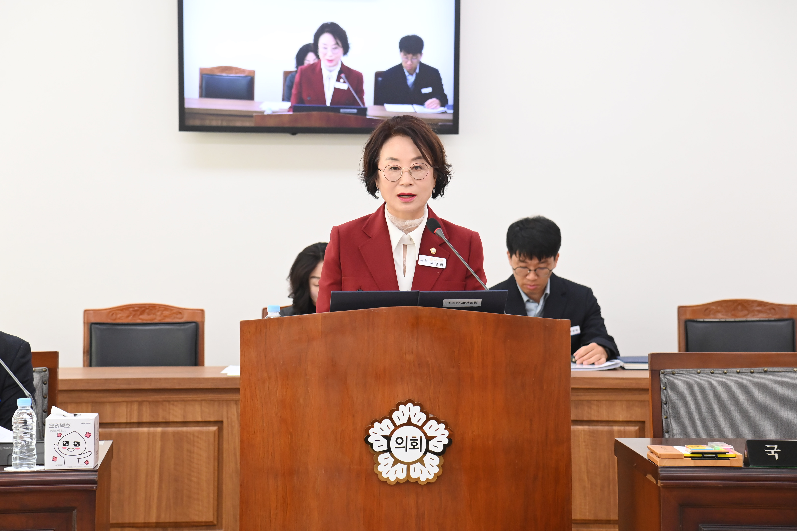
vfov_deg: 11.4
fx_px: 2656
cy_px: 266
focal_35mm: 120
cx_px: 398
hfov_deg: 17.1
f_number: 6.3
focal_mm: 120
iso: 3200
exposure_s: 1/250
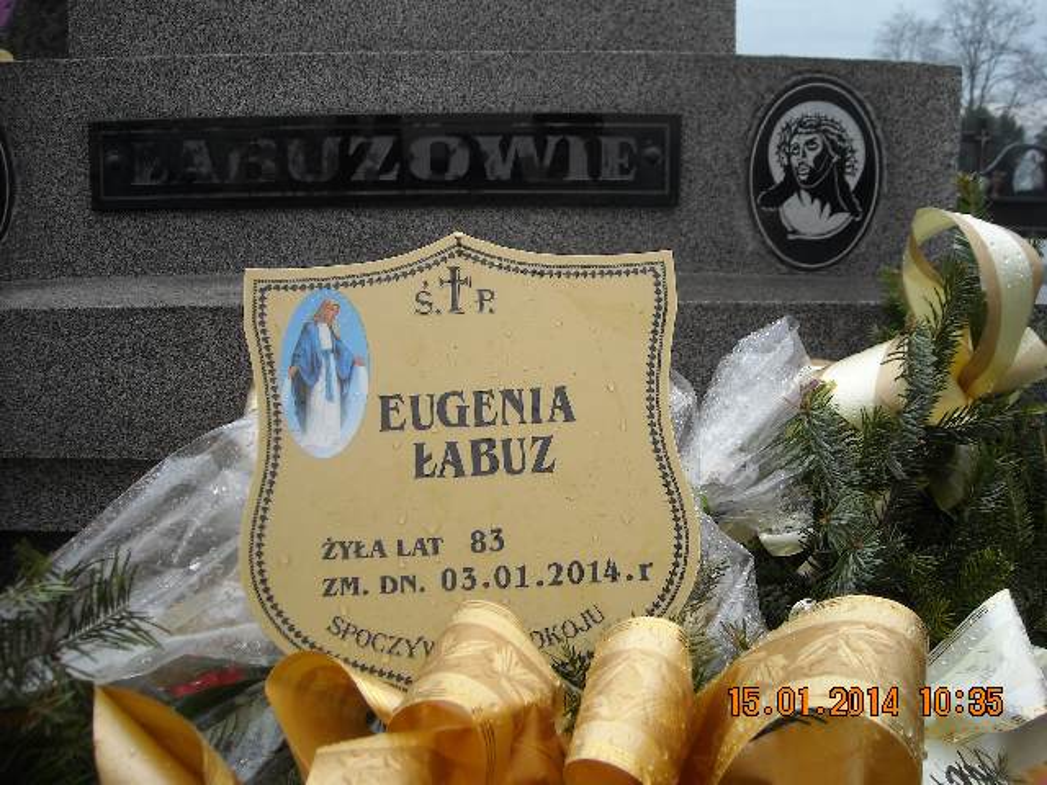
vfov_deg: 40.7
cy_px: 392
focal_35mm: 35
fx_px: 1059
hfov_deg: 52.6
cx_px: 524
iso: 64
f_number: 2.8
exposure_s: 1/76
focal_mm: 5.7
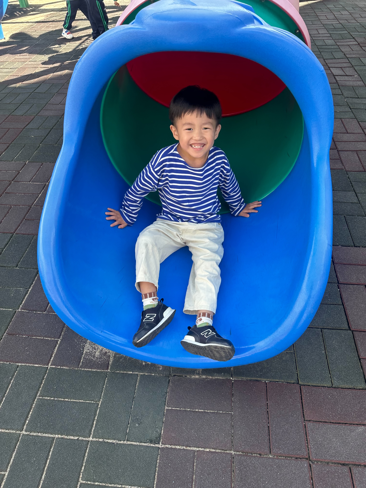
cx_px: 183
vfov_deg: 71.6
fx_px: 338
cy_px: 244
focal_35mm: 24
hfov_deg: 56.8
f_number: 1.78
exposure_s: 1/486
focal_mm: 6.86
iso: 80
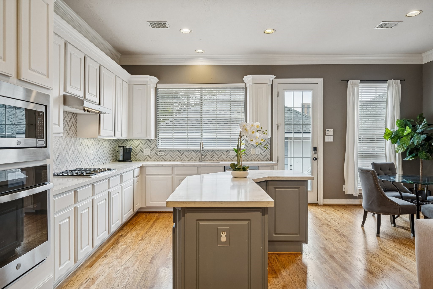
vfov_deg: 57.2
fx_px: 265
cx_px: 216
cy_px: 144
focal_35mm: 22
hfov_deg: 78.6
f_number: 8
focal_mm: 22
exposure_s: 1/25
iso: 640
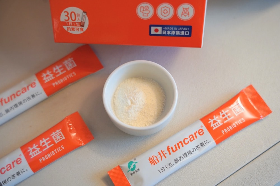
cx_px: 140
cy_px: 93
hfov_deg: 43.0
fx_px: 355
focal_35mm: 46
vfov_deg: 29.4
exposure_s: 1/160
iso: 1250
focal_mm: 45.7
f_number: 4
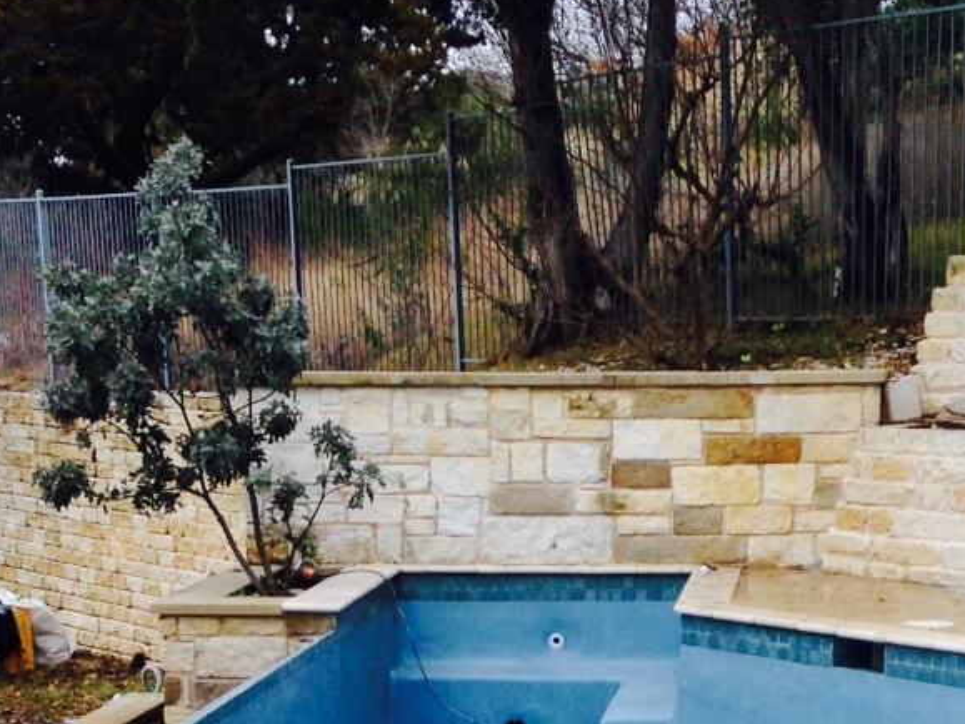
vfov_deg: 15.1
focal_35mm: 93
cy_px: 958
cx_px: 687
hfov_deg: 21.0
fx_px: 2592
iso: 50
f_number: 2.4
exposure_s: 1/354
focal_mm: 4.12
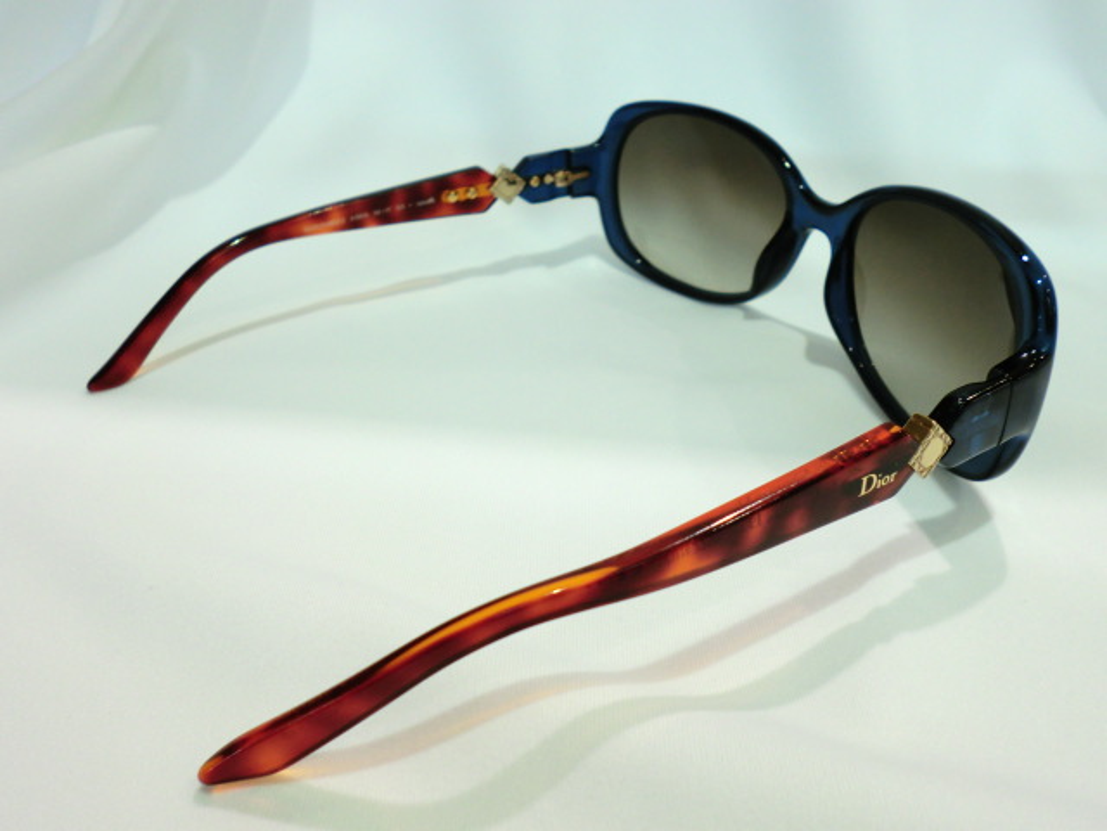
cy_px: 416
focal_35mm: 32
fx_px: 1023
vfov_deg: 44.2
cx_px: 554
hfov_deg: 56.8
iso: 125
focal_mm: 5.8
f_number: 3.5
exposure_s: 1/60
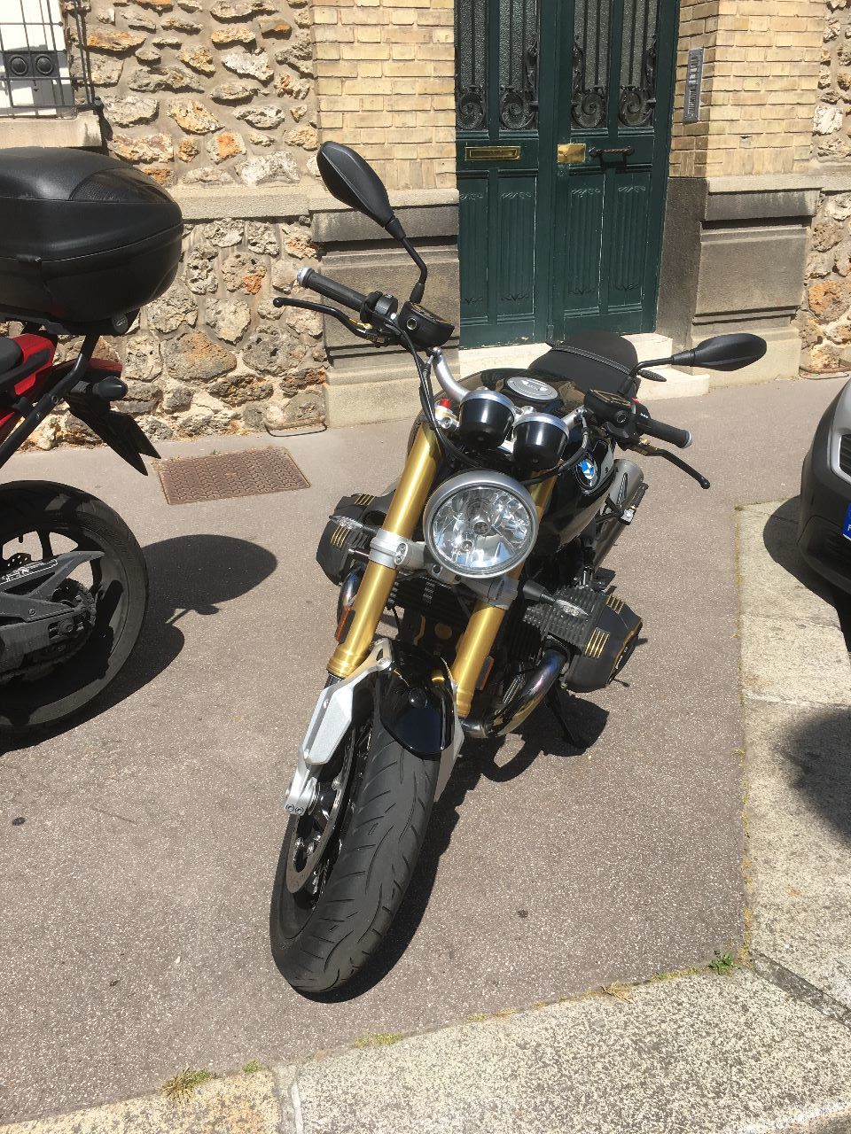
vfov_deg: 61.7
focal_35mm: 29
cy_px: 567
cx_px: 426
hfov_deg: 48.2
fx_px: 951
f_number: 2.2
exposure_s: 1/1241
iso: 25
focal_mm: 4.15
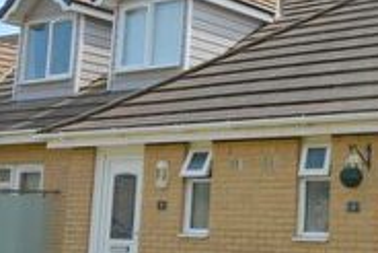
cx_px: 485
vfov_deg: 23.8
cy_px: 113
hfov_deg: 28.9
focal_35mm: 57
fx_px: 599
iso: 280
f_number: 11
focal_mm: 10
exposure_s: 1/500
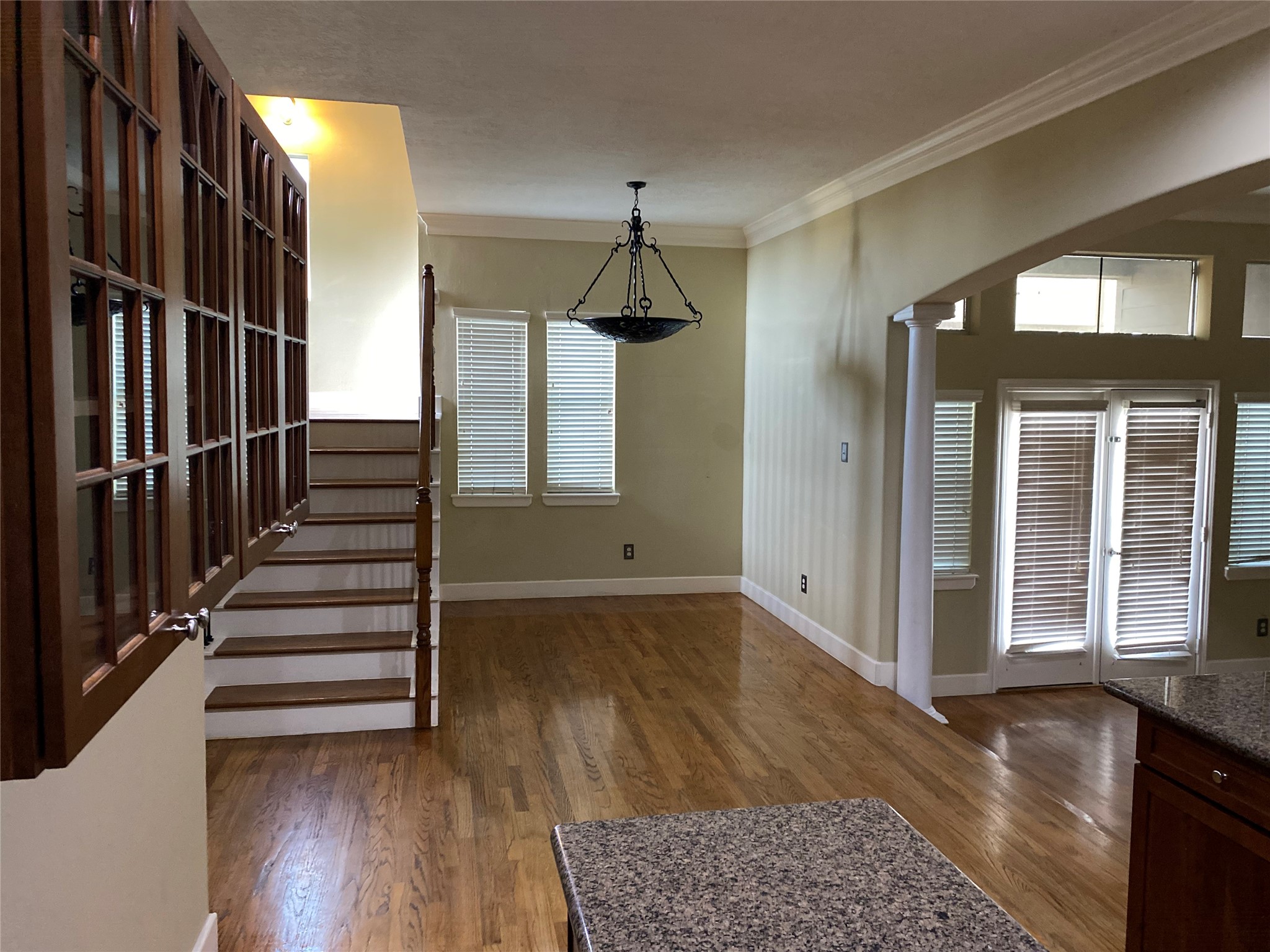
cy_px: 476
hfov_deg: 67.3
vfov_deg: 53.1
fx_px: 954
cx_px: 635
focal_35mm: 26
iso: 500
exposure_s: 1/60
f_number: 1.8
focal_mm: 4.25
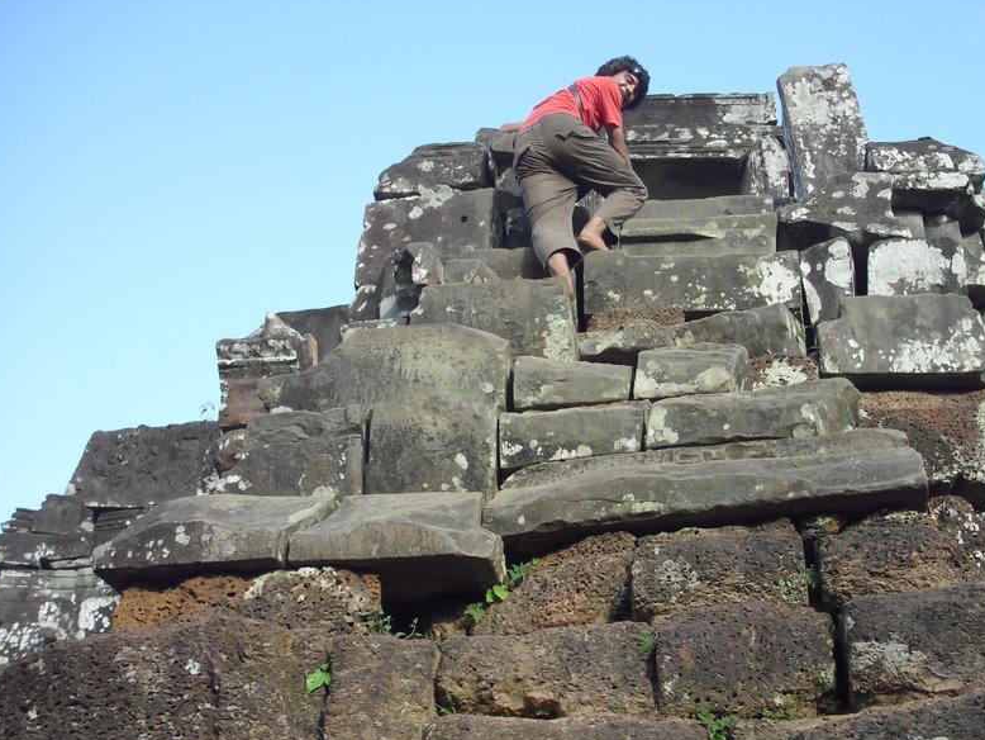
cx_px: 634
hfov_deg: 37.9
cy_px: 430
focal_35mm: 50
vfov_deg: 29.1
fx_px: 1423
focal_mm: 6.2
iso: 100
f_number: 8
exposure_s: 1/60
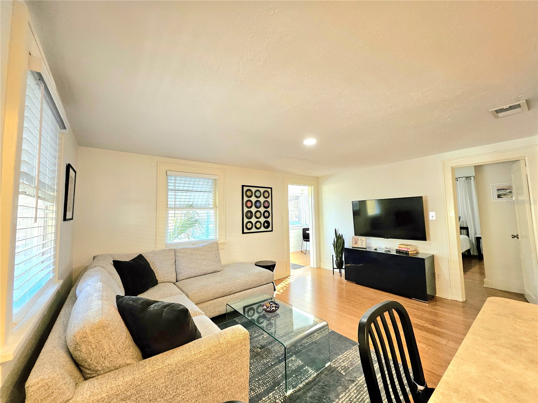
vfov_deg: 89.9
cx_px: 269
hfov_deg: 106.2
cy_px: 202
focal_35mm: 13
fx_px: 202
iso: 160
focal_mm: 1.74
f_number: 2.2
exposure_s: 1/60.2
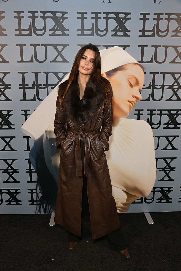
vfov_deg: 60.3
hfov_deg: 42.3
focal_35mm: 31
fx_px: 234
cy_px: 136
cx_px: 90
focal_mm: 31
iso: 1250
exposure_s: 1/250
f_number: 6.3
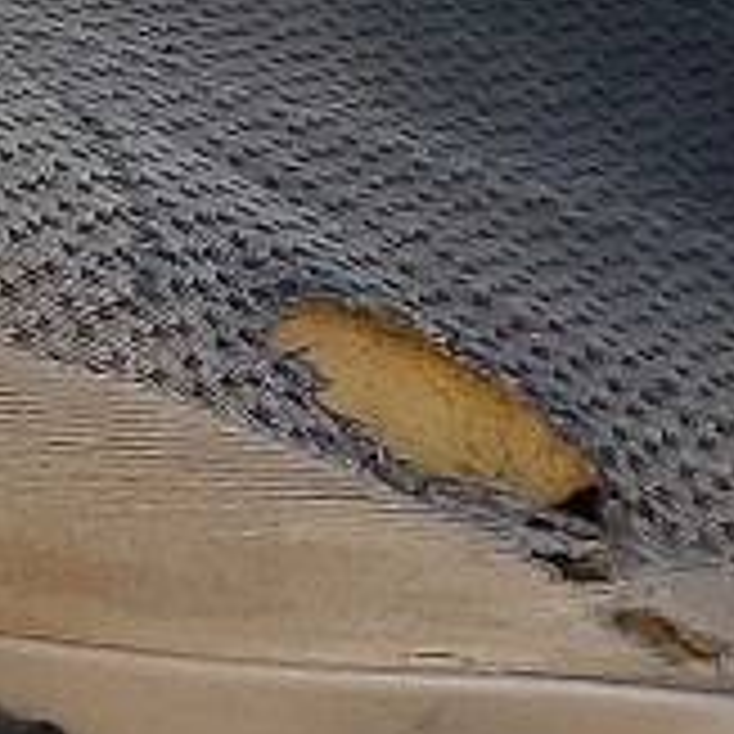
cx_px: -153
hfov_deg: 7.7
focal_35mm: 226
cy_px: -788
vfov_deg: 7.4
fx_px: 5422
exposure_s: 1/1111
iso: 50
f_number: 1.5
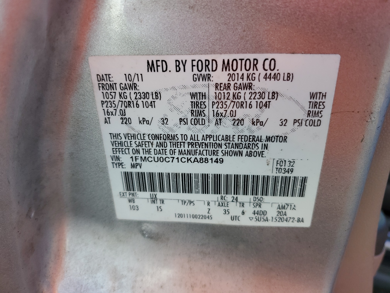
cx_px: 195
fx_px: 293
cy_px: 146
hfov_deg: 67.3
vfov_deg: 53.1
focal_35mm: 26
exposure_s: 1/714
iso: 50
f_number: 1.5
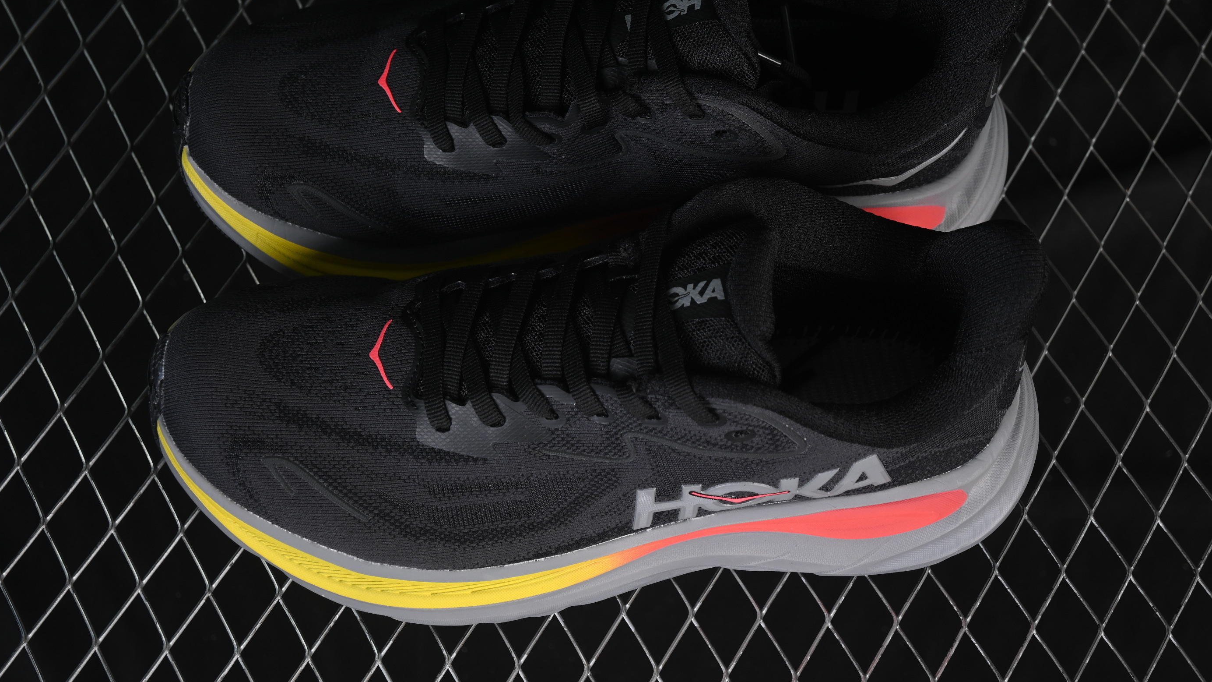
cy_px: 278
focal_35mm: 79
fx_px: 2539
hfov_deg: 26.9
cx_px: 606
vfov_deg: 15.3
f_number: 6.3
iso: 160
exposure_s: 1/50
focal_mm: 50
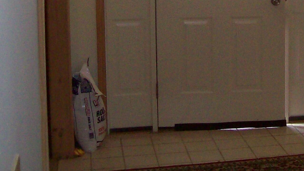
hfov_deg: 22.8
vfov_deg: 12.7
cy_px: -56
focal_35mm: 92
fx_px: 741
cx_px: 246
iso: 200
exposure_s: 1/158
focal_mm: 6
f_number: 2.7
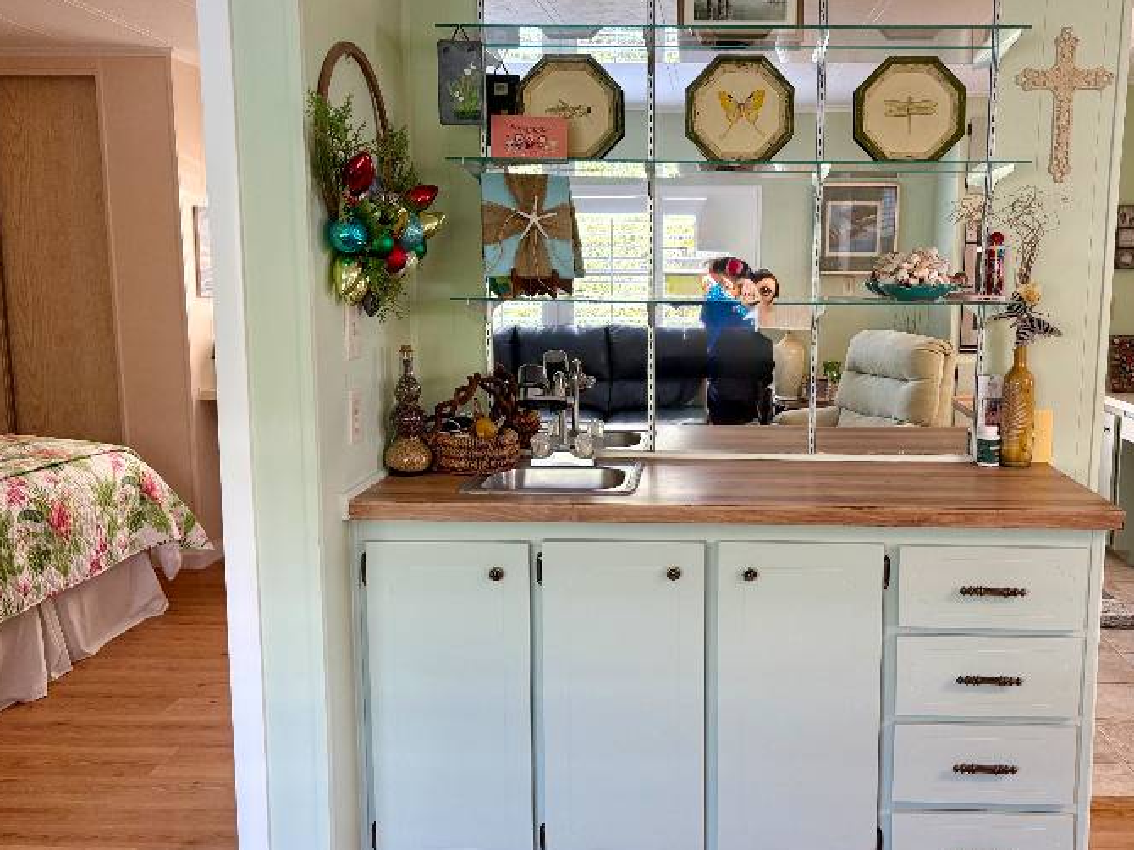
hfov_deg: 55.0
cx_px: 682
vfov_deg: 42.9
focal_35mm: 33
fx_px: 1081
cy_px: 426
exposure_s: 1/60
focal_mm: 5.96
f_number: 1.6
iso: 100
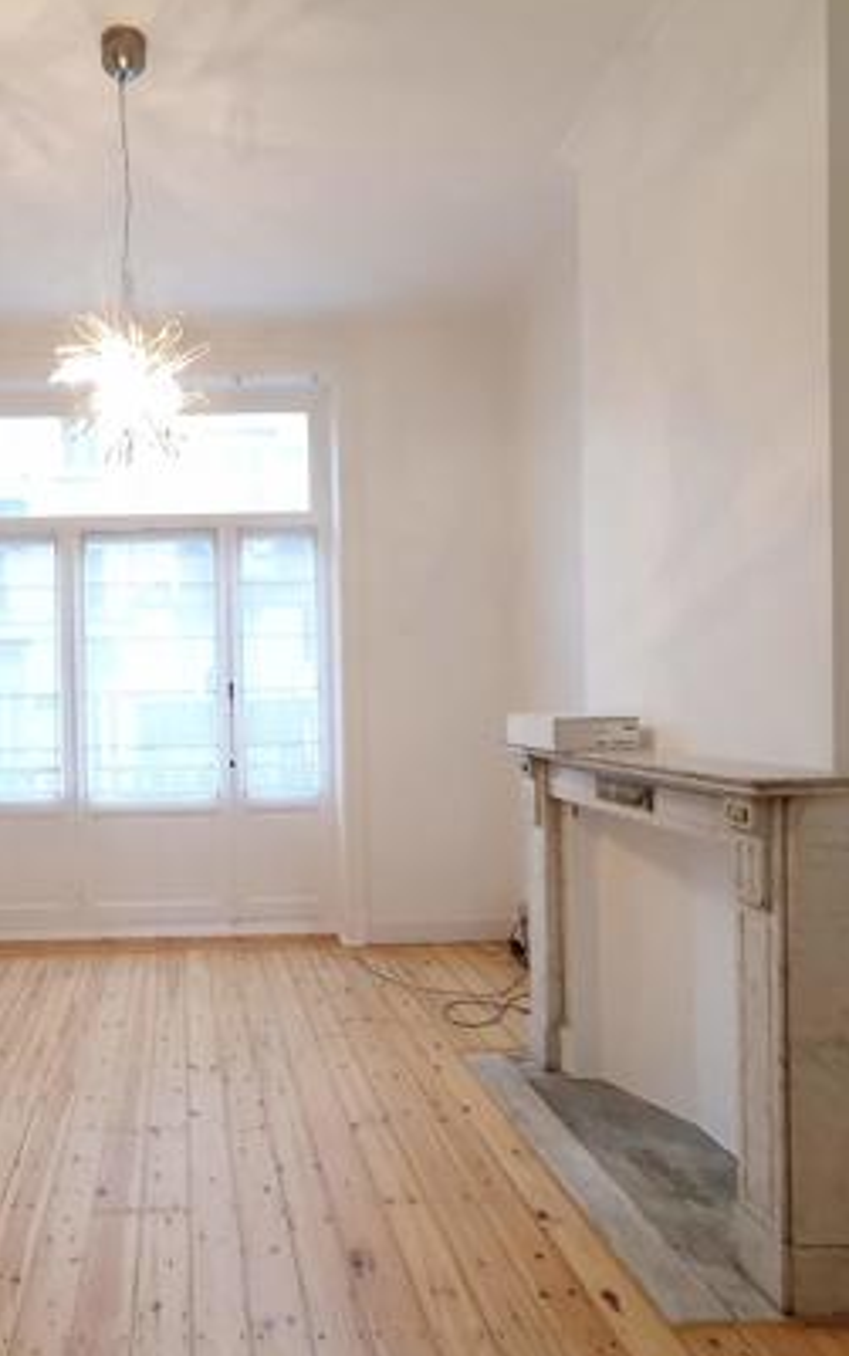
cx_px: 210
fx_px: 814
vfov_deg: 79.6
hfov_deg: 52.6
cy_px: 717
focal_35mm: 22
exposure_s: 1/33
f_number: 2.2
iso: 400
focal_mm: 1.8
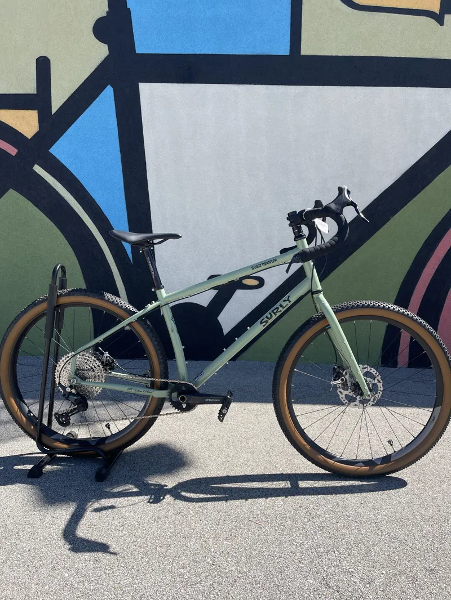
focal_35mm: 25
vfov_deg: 69.4
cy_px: 300
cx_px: 226
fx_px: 434
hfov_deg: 54.9
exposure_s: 1/2123
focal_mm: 5.1
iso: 32
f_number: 1.6
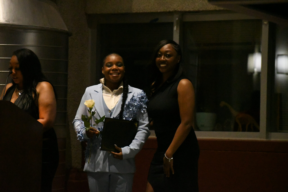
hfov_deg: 11.0
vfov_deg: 7.3
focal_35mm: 188
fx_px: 1500
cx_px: 144
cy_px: 96
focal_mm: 125
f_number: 5
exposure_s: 1/320
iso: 25600
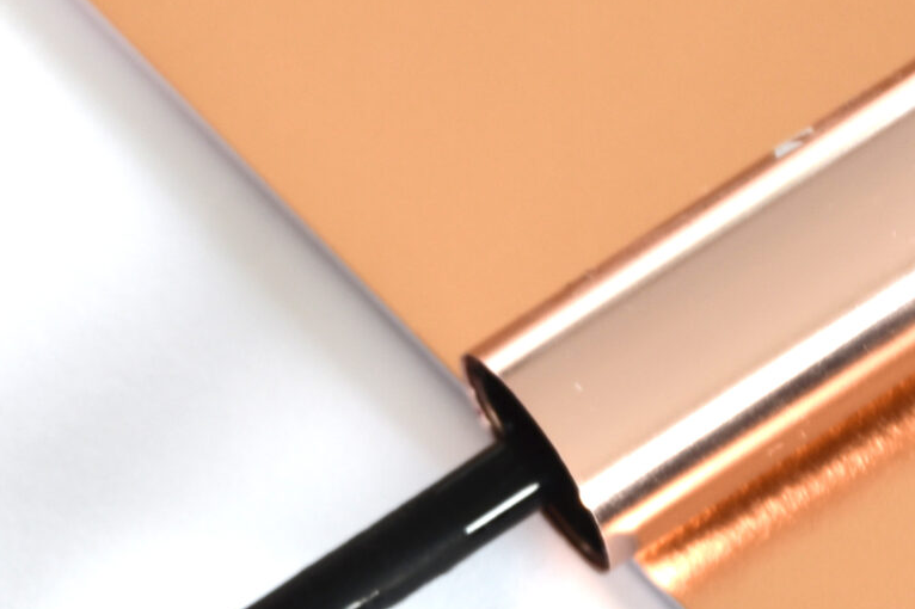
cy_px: 422
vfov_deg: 2.6
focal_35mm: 527
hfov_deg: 3.9
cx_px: 246
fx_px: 13380
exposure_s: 1/50
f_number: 5.6
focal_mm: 105
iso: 100
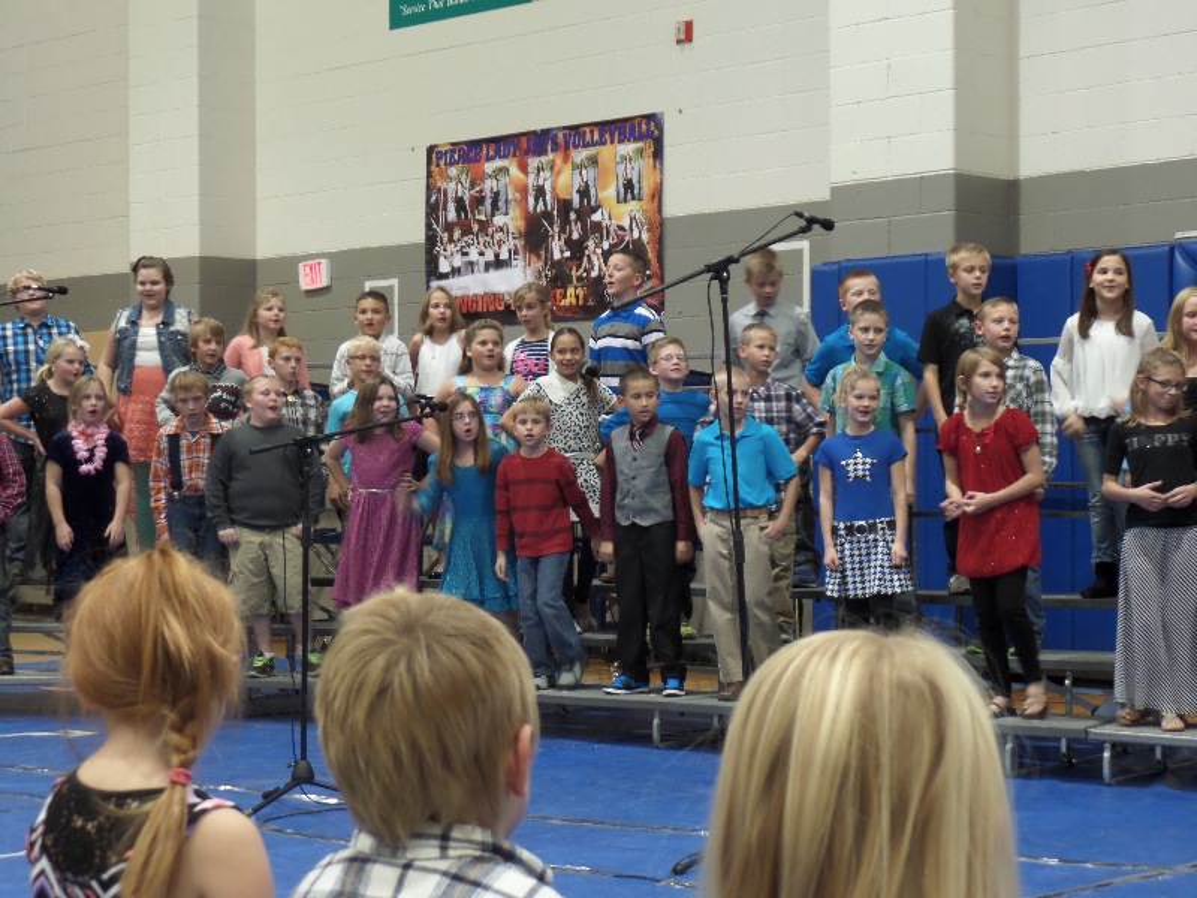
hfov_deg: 25.0
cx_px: 598
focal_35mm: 78
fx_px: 2697
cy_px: 449
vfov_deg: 18.9
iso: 400
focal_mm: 13.9
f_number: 3.8
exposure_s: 1/15
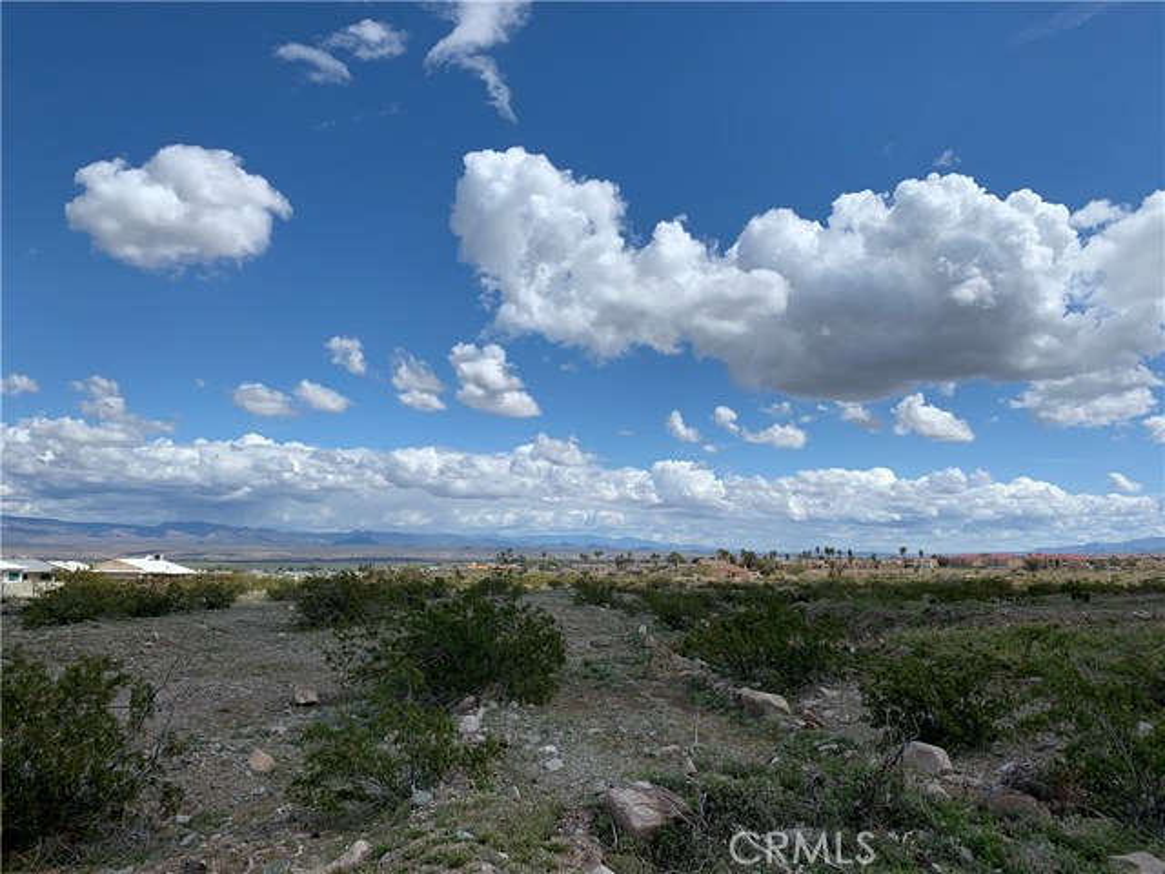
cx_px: 582
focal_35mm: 26
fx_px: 875
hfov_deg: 67.3
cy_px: 437
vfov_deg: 53.1
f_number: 1.8
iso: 25
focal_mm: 4.25
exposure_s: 1/4274
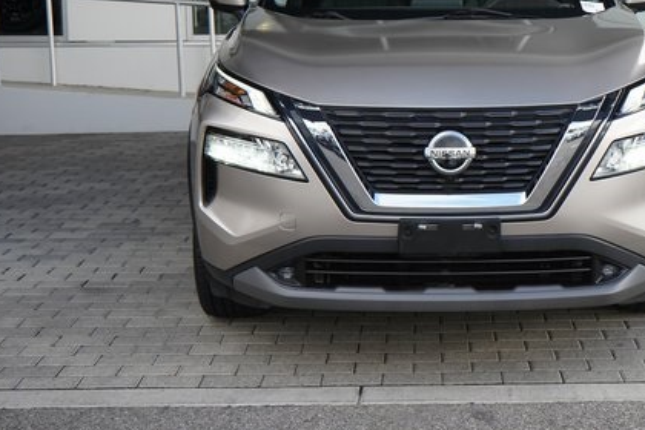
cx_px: 447
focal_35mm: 61
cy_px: 116
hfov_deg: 32.5
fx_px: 1093
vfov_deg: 22.1
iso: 1000
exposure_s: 1/320
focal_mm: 40
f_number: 8
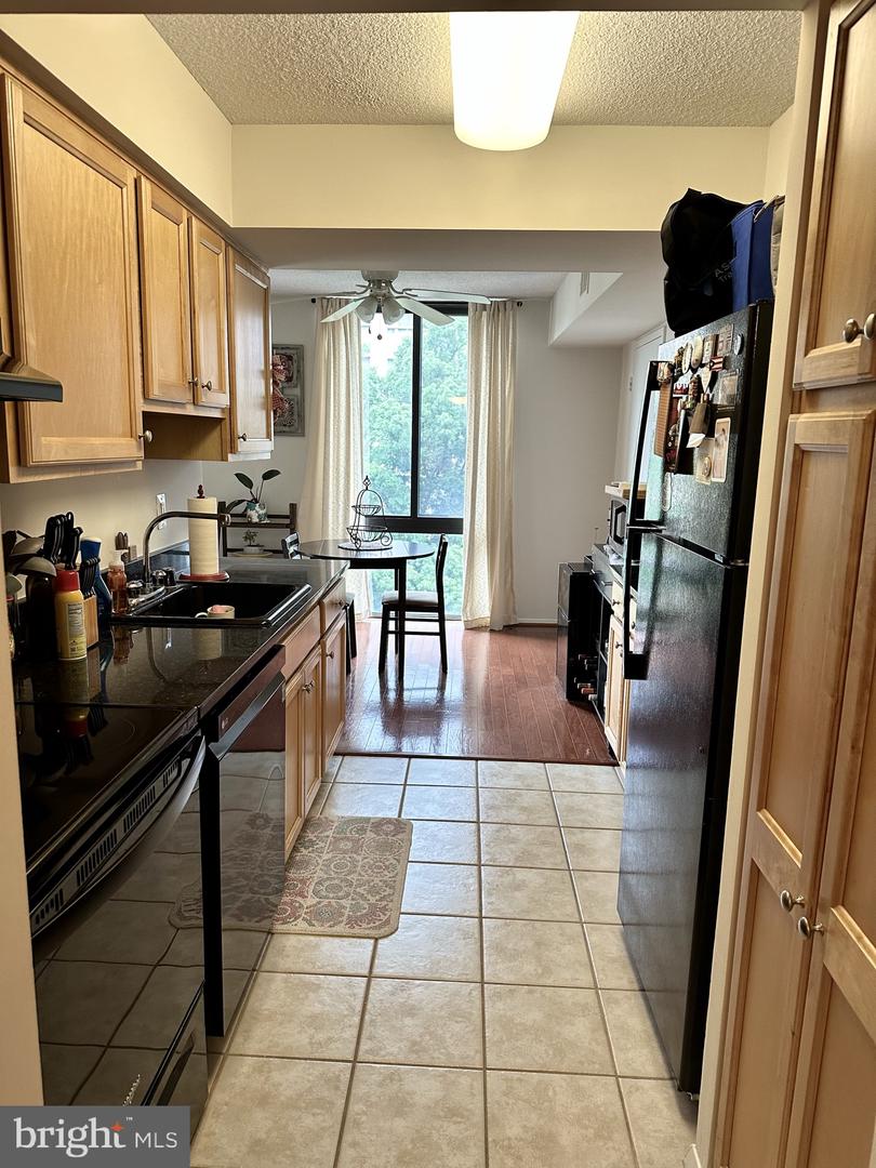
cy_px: 584
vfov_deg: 71.6
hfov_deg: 56.8
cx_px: 438
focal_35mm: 24
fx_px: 810
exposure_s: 1/120
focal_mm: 6.86
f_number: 1.78
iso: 200
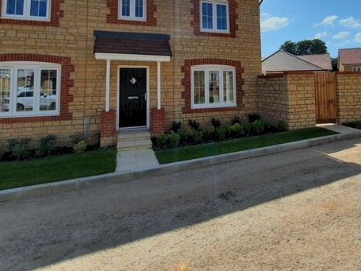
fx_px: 209
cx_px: 198
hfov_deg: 81.5
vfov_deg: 62.0
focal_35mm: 20
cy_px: 66
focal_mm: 1.74
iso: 40
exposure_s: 1/2128
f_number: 2.2
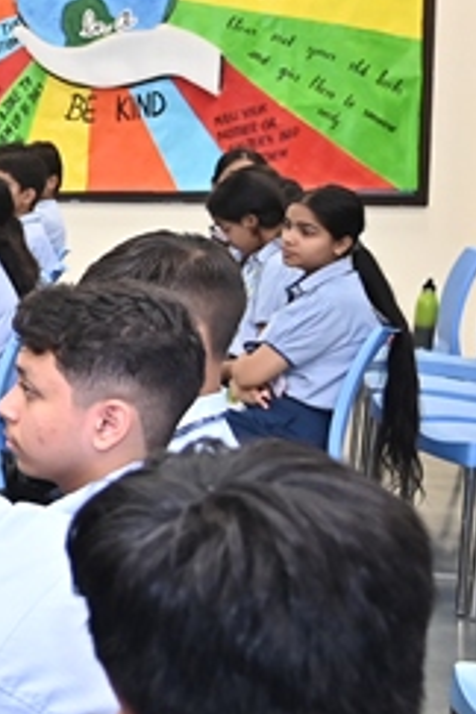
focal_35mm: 101
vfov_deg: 20.1
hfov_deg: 10.7
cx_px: -817
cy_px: 231
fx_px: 2003
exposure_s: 1/125
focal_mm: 24
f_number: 4
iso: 1000
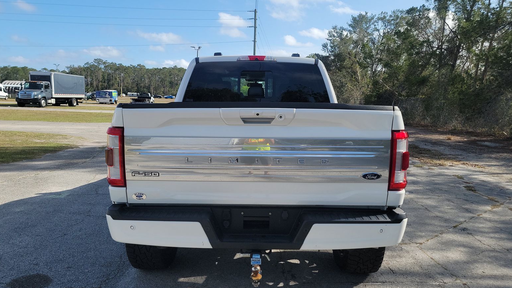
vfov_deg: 42.9
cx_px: 255
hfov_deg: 69.8
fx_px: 367
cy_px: 140
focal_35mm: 27
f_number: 1.8
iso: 50
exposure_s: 1/724
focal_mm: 6.7
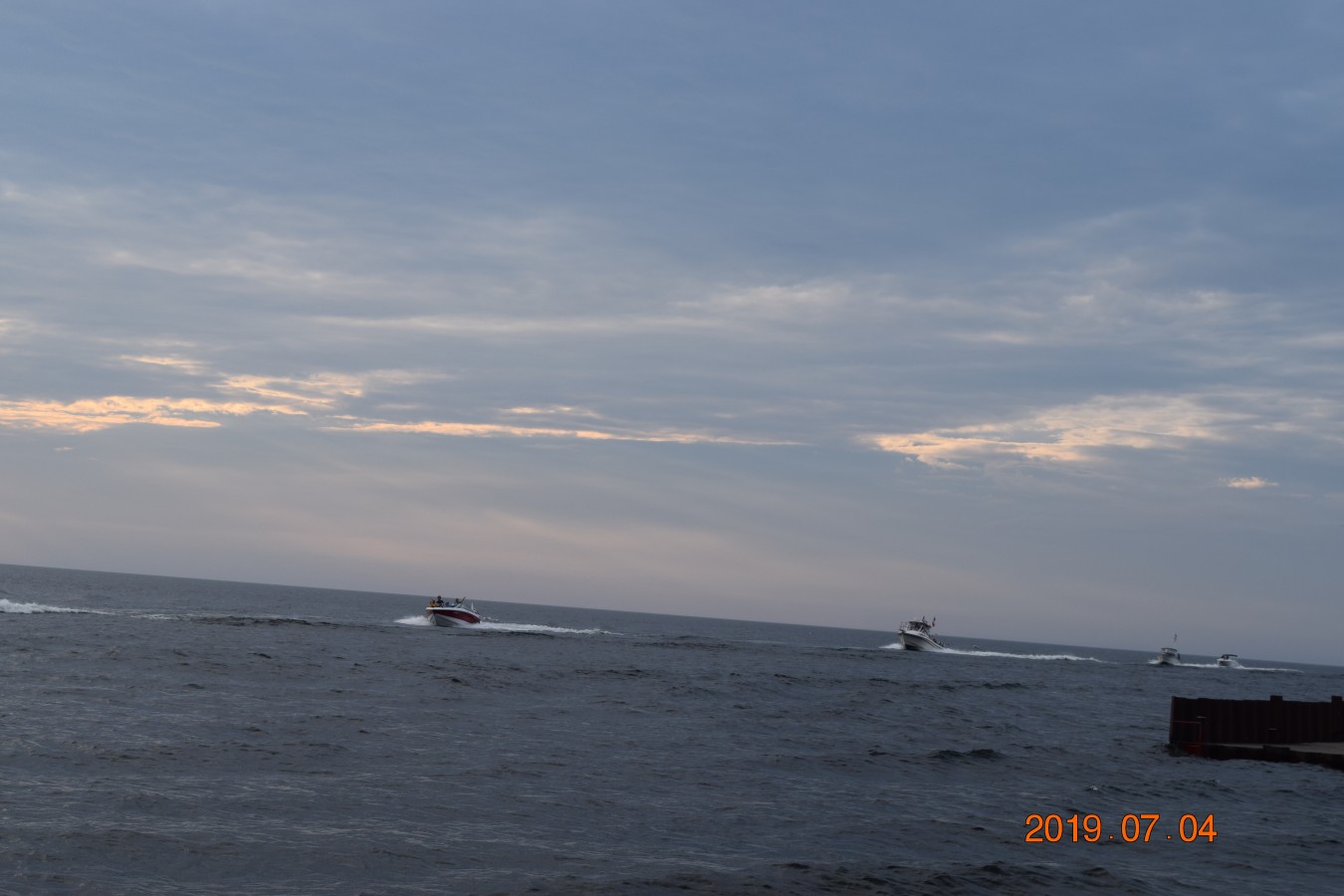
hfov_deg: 33.4
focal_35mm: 60
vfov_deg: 22.6
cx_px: 672
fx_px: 2240
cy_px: 448
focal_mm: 40
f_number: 8
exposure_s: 1/250
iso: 250
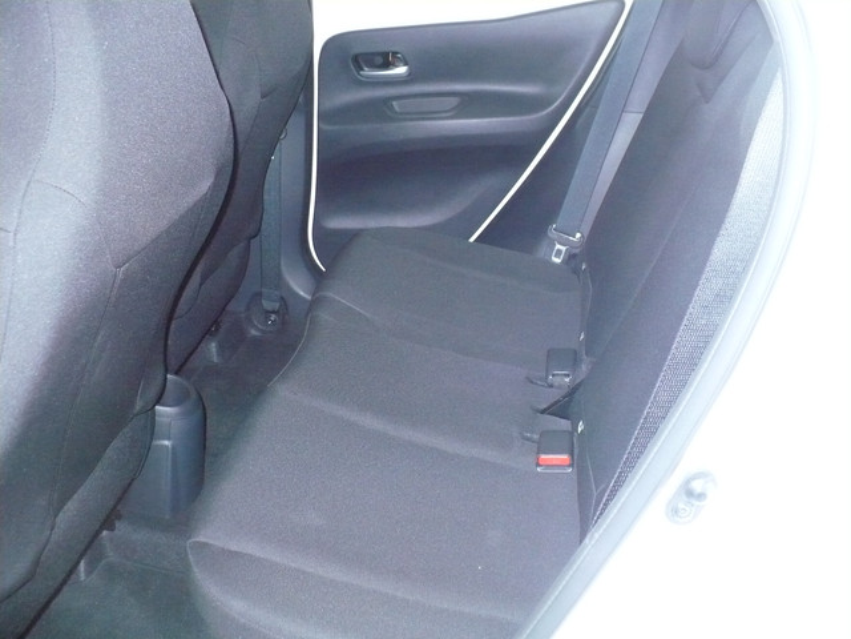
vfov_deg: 38.7
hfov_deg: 50.1
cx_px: 426
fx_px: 910
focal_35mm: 37
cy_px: 320
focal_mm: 6.1
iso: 500
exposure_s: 1/30
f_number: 2.8
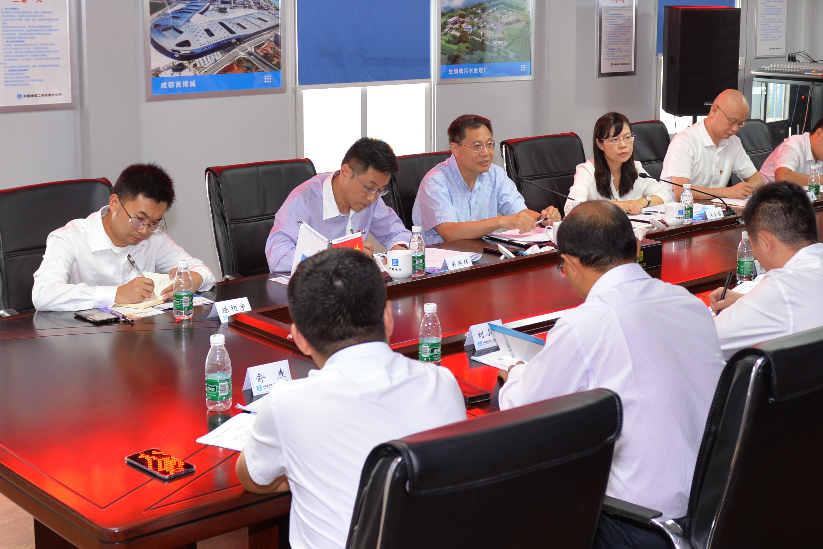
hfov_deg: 38.5
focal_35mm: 51
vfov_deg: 26.3
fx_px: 1166
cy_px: 160
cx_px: 540
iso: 320
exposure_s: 1/40
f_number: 3.5
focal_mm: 24
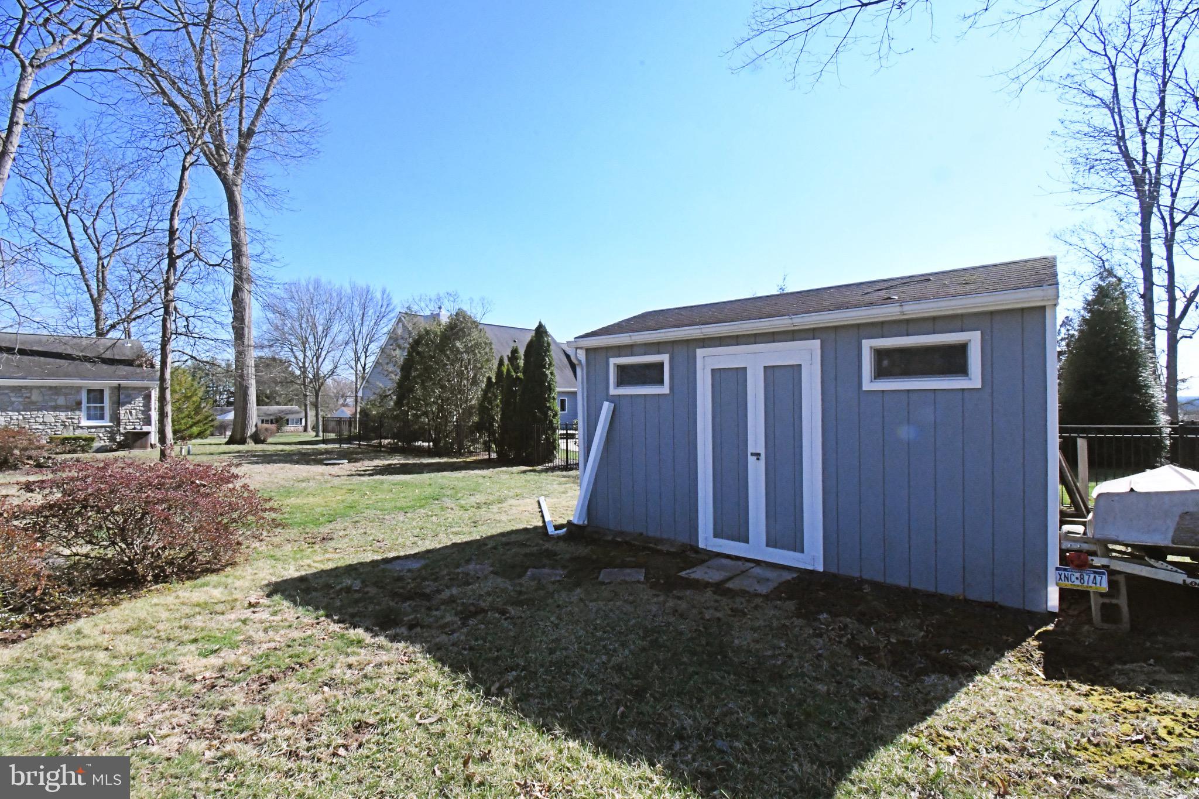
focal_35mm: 15
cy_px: 400
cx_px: 600
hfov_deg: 100.4
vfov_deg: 77.3
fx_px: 500
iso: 4000
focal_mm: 10
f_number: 22
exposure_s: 1/640
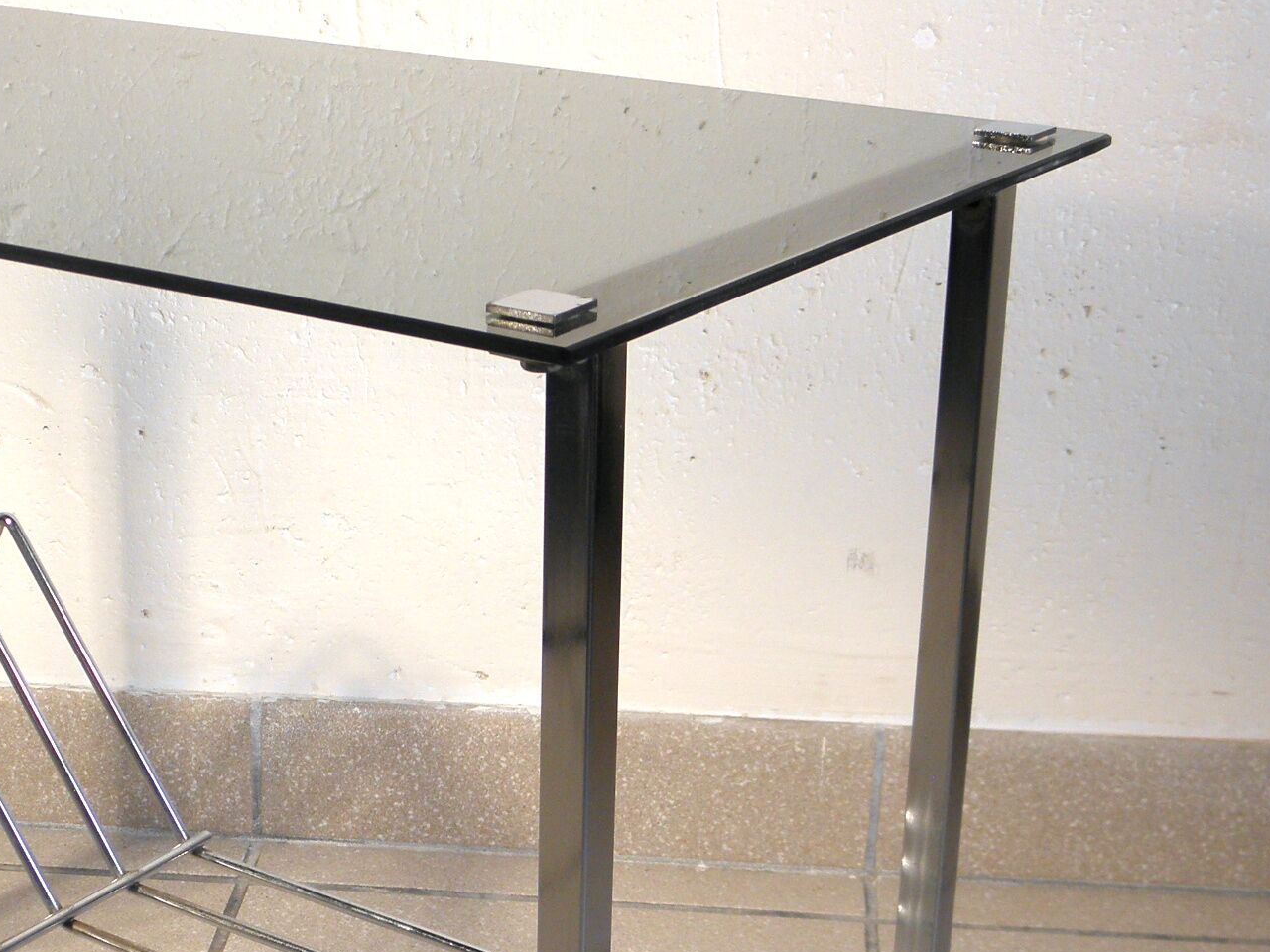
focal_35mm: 68
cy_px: 855
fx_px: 2495
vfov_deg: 21.2
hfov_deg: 28.2
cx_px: 353
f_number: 3.7
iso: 100
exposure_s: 1/40
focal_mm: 6.2
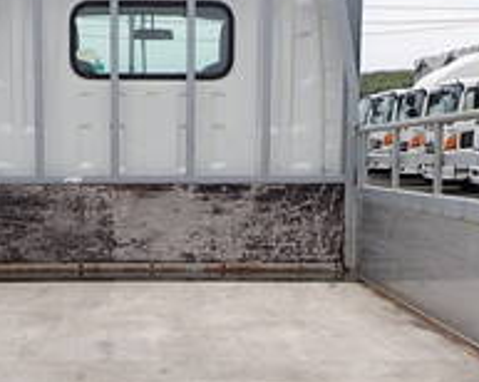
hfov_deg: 23.4
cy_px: 417
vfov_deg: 18.2
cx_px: 146
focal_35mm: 81
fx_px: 1147
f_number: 8
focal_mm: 4.5
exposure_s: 1/160
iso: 100
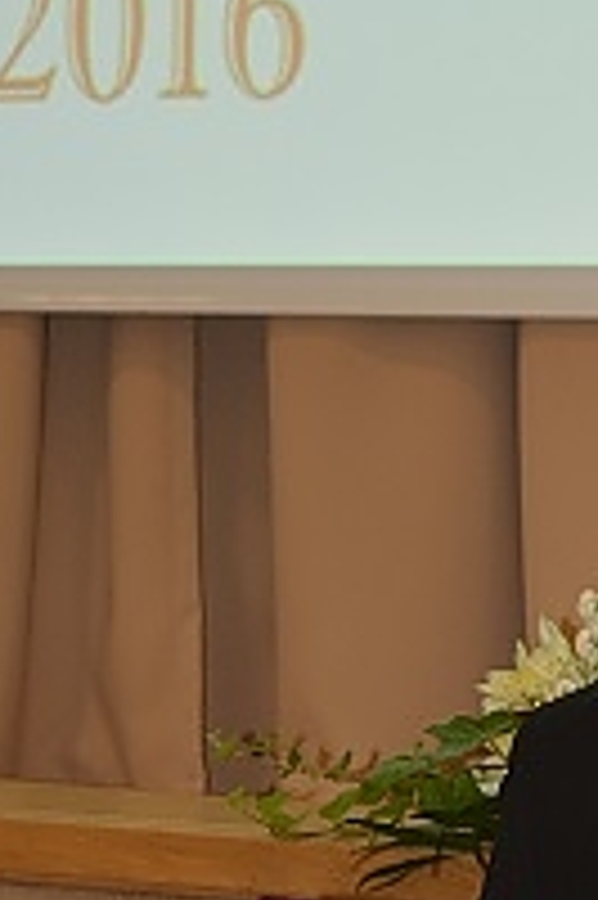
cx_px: 724
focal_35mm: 180
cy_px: 652
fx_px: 4492
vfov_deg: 11.4
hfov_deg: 7.5
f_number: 4.8
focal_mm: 40
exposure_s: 1/60
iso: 400
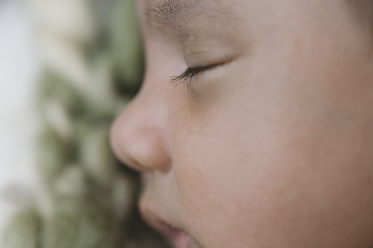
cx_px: 186
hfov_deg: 13.0
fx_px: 1632
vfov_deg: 8.7
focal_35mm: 158
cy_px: 124
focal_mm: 105
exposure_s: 1/200
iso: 800
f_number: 3.5
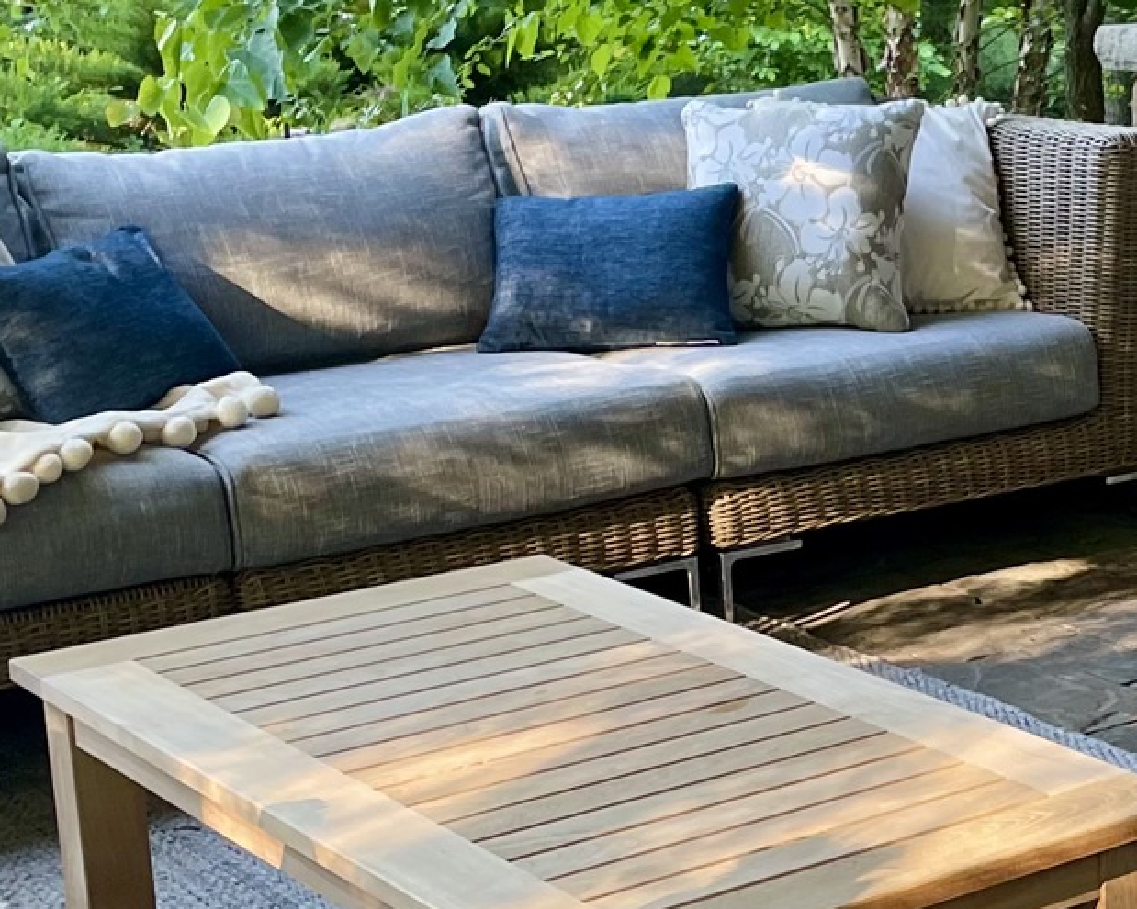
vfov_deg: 18.7
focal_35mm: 82
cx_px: 1172
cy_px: 527
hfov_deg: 22.3
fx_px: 2759
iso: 125
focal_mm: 4.2
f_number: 1.6
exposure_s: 1/116
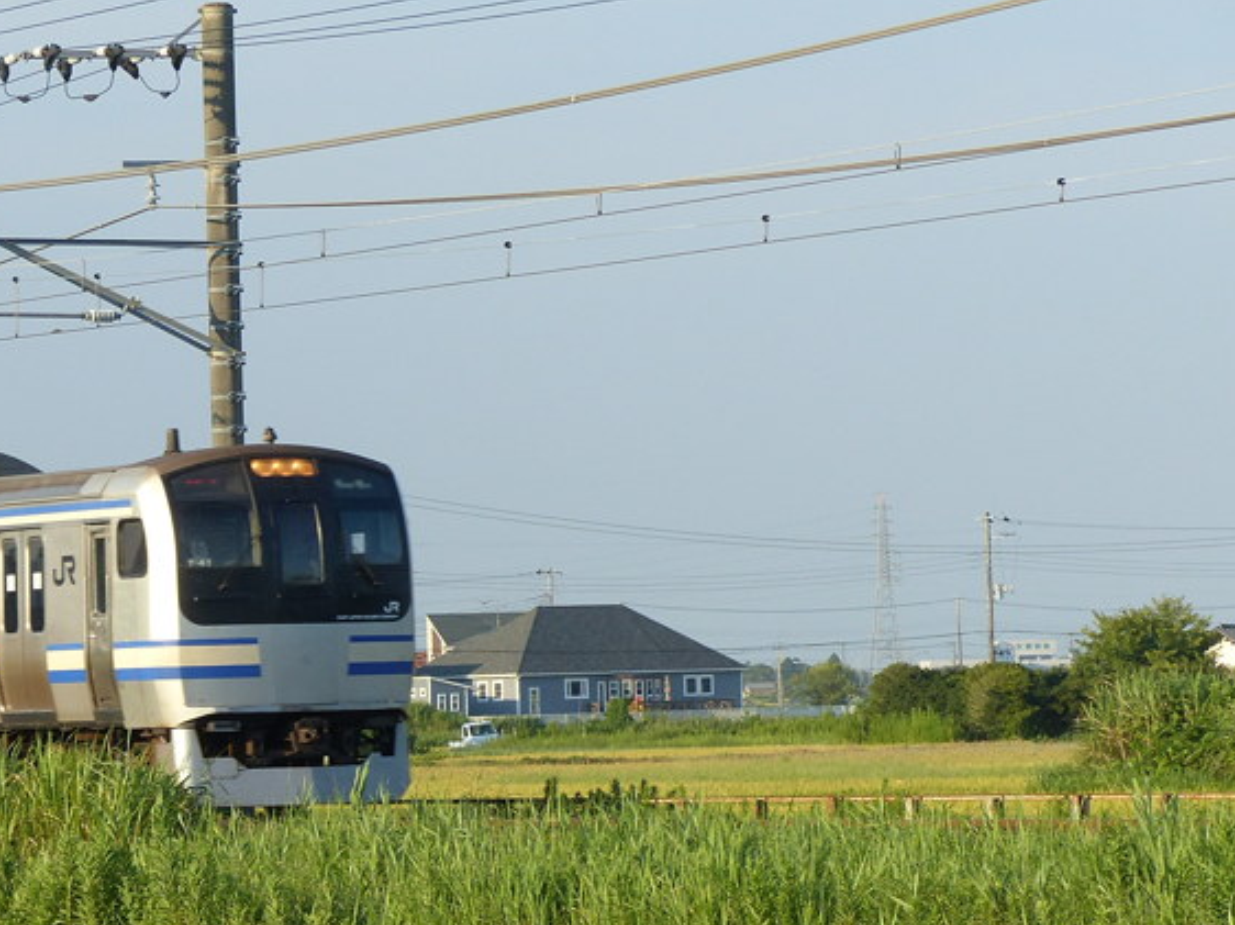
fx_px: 7739
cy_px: 826
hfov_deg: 9.1
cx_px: 180
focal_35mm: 217
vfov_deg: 6.8
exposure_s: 1/640
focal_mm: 21.4
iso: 100
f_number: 3.5
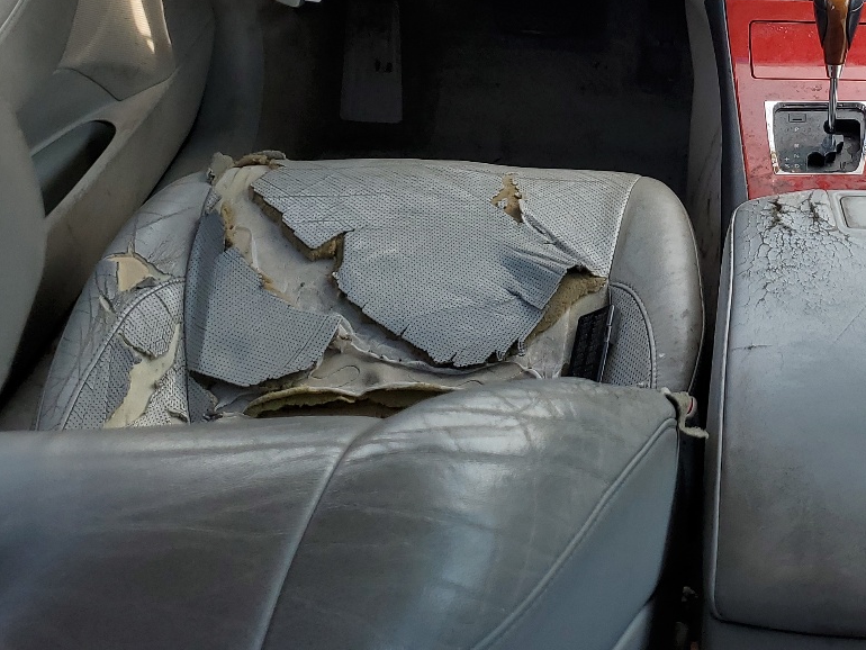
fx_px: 1351
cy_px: 173
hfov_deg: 33.5
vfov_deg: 26.7
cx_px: 790
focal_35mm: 54
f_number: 1.5
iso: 50
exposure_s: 1/357
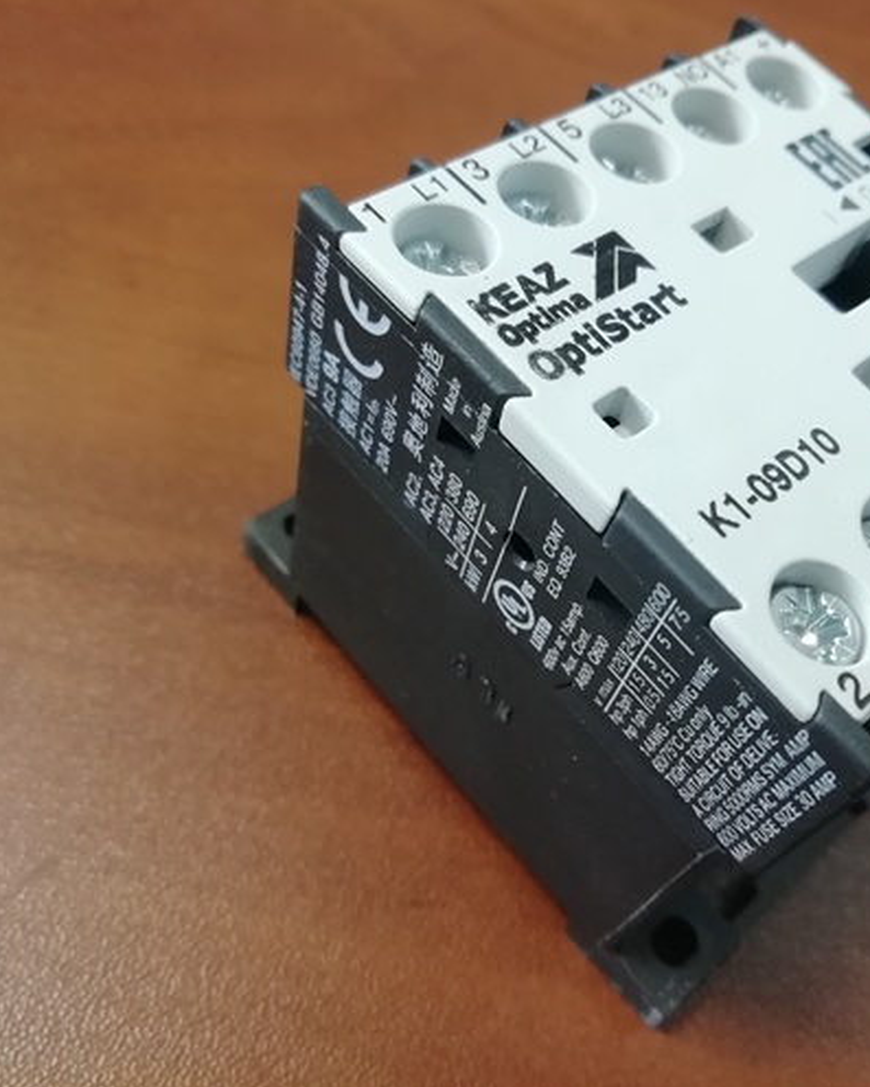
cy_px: 542
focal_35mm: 34
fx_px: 1094
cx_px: 542
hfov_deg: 43.0
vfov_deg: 52.8
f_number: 2.2
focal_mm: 3.21
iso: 200
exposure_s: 1/33.3
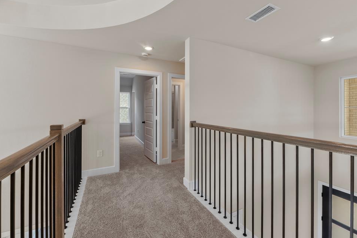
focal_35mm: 15
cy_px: 114
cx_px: 189
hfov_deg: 100.3
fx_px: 149
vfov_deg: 77.2
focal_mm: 14
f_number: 8
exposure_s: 1/50
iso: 100
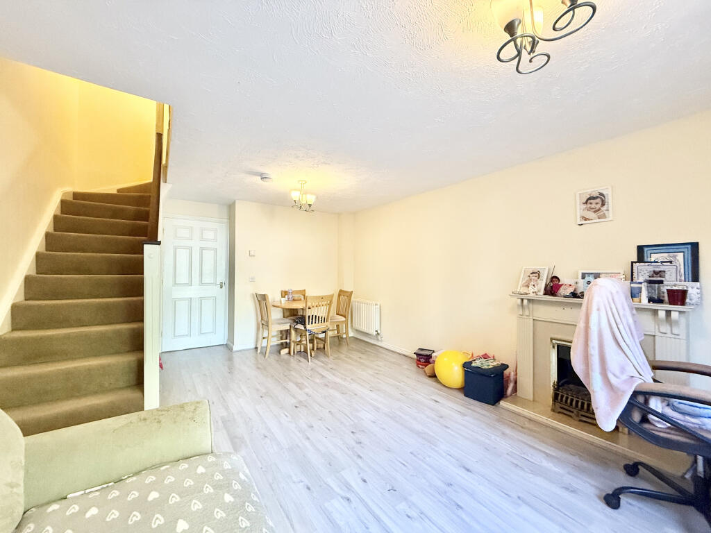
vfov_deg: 85.7
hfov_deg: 102.1
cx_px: 356
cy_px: 266
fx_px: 288
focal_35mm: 14
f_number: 2.2
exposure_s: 1/60
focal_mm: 2.22
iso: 500
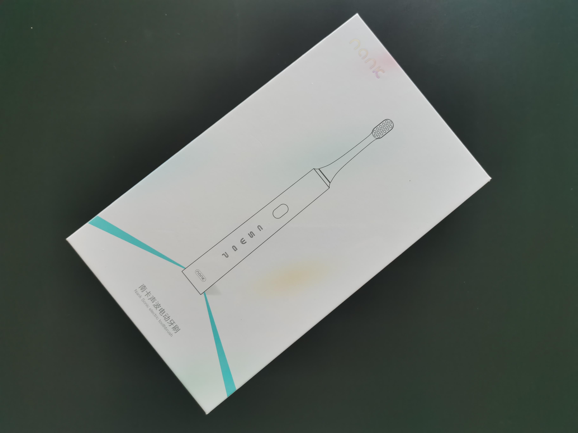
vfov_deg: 51.4
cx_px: 289
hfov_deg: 65.3
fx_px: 451
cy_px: 216
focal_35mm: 27
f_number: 1.8
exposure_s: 1/60
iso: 160
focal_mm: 5.58
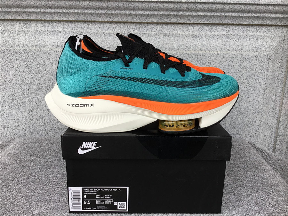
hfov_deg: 58.4
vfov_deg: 45.4
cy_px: 108
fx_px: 258
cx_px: 144
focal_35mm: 31
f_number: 2.4
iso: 25
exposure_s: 1/100
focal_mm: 3.3
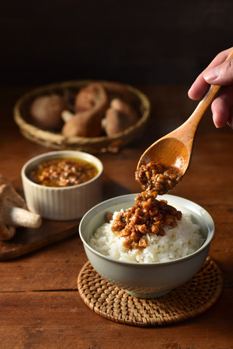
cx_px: 116
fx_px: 874
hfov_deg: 15.2
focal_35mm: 90
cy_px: 174
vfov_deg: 22.6
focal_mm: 90
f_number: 9
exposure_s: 1/125
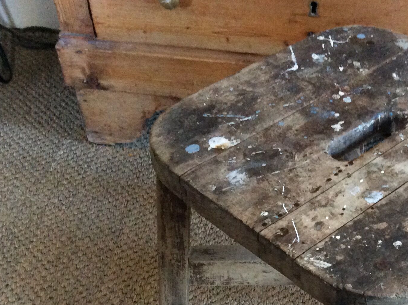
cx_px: 343
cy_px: 290
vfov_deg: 23.2
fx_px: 718
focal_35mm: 61
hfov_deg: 30.7
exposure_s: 1/17
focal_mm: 3.3
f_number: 2.4
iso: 320
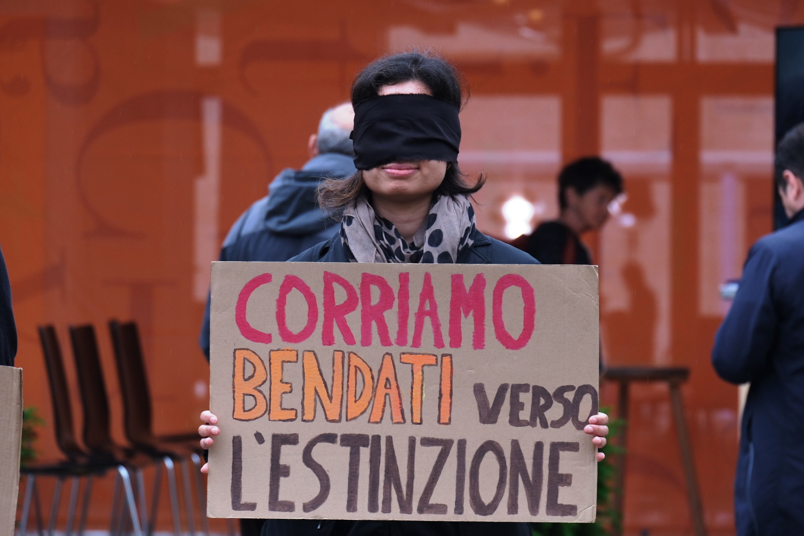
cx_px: 402
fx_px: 4556
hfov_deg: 10.1
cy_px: 268
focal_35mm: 204
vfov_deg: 6.7
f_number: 6
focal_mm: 135.7
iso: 640
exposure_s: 1/240
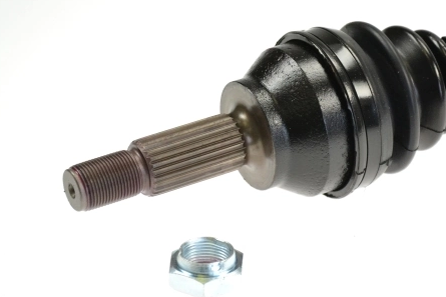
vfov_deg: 7.4
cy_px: 124
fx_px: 2293
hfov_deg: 11.1
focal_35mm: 185
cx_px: 260
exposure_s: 1/640
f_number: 6.3
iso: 1600
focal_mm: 92
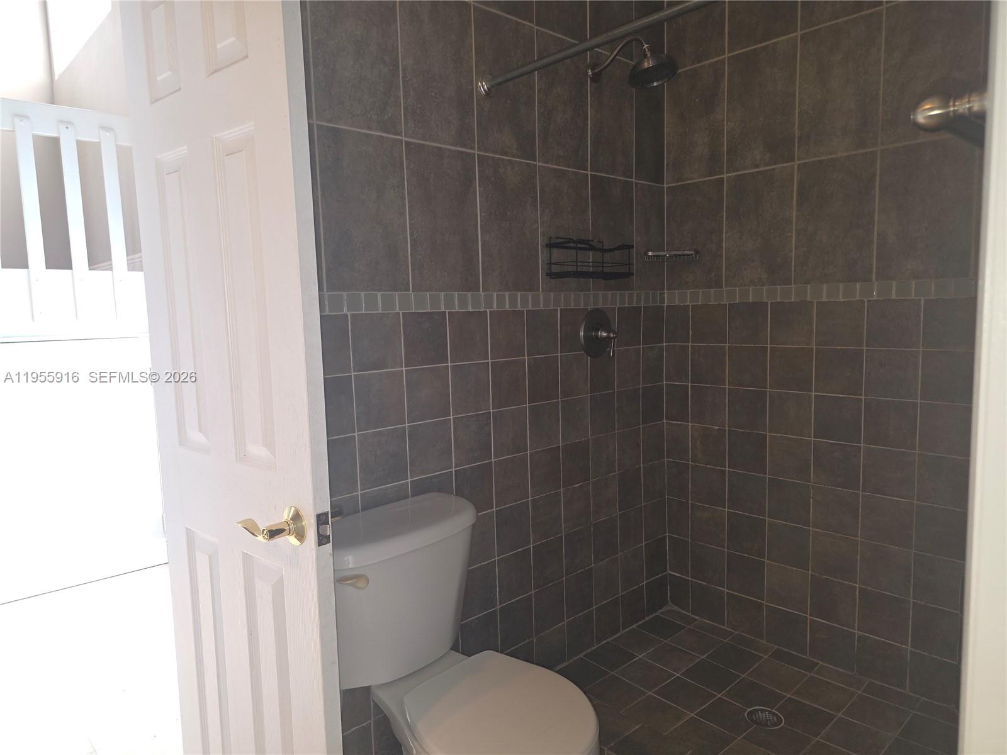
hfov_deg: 73.9
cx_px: 504
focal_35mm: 23
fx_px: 669
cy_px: 378
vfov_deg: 58.9
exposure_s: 1/60
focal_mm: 6.3
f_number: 1.7
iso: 125
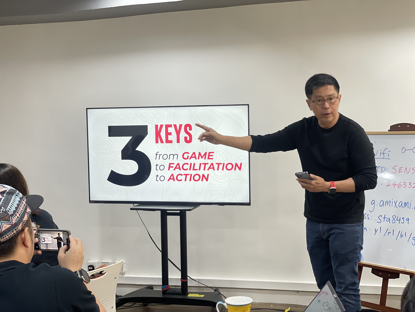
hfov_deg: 36.8
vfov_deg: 28.0
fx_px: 623
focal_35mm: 52
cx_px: 208
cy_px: 156
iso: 160
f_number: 2
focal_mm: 6
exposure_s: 1/100
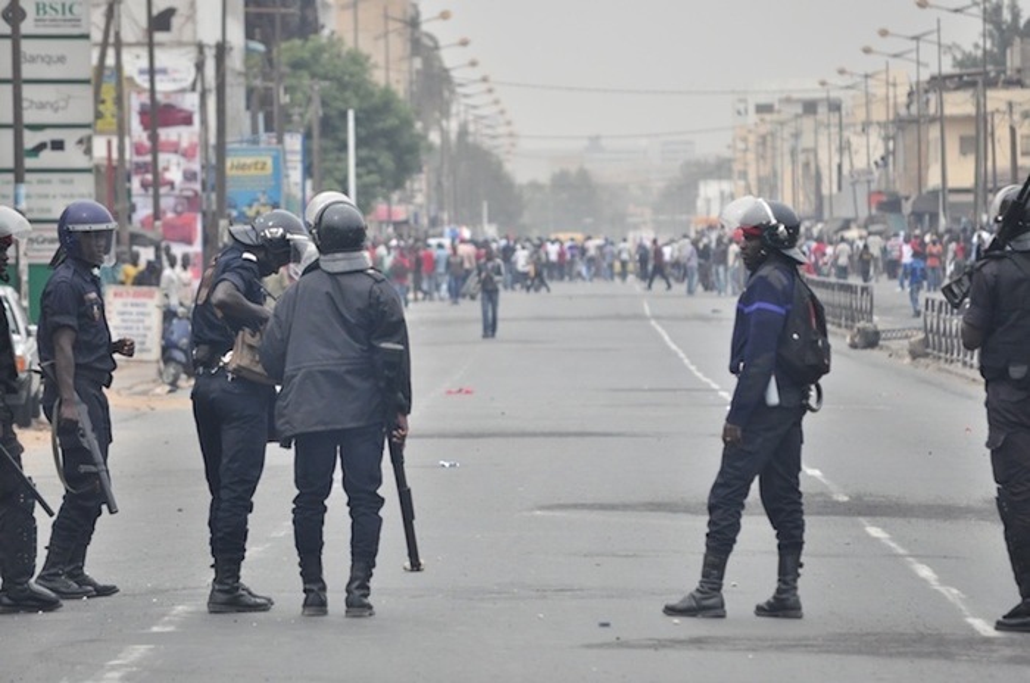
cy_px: 342
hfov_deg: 7.2
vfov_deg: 4.8
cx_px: 515
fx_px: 8139
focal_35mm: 285
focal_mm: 190
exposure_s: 1/2000
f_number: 5.6
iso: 800
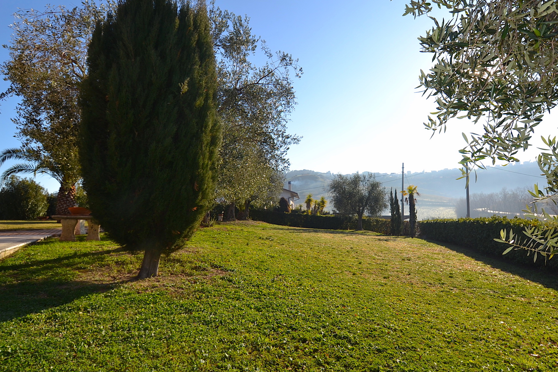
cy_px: 188
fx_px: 325
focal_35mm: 21
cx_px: 323
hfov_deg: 80.6
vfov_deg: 59.5
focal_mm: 12
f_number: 9
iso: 100
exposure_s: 1/200
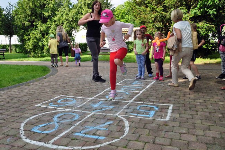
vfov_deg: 39.9
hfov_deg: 57.3
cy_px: 75
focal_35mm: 33
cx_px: 112
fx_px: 206
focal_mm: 22
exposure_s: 1/160
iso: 200
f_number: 9
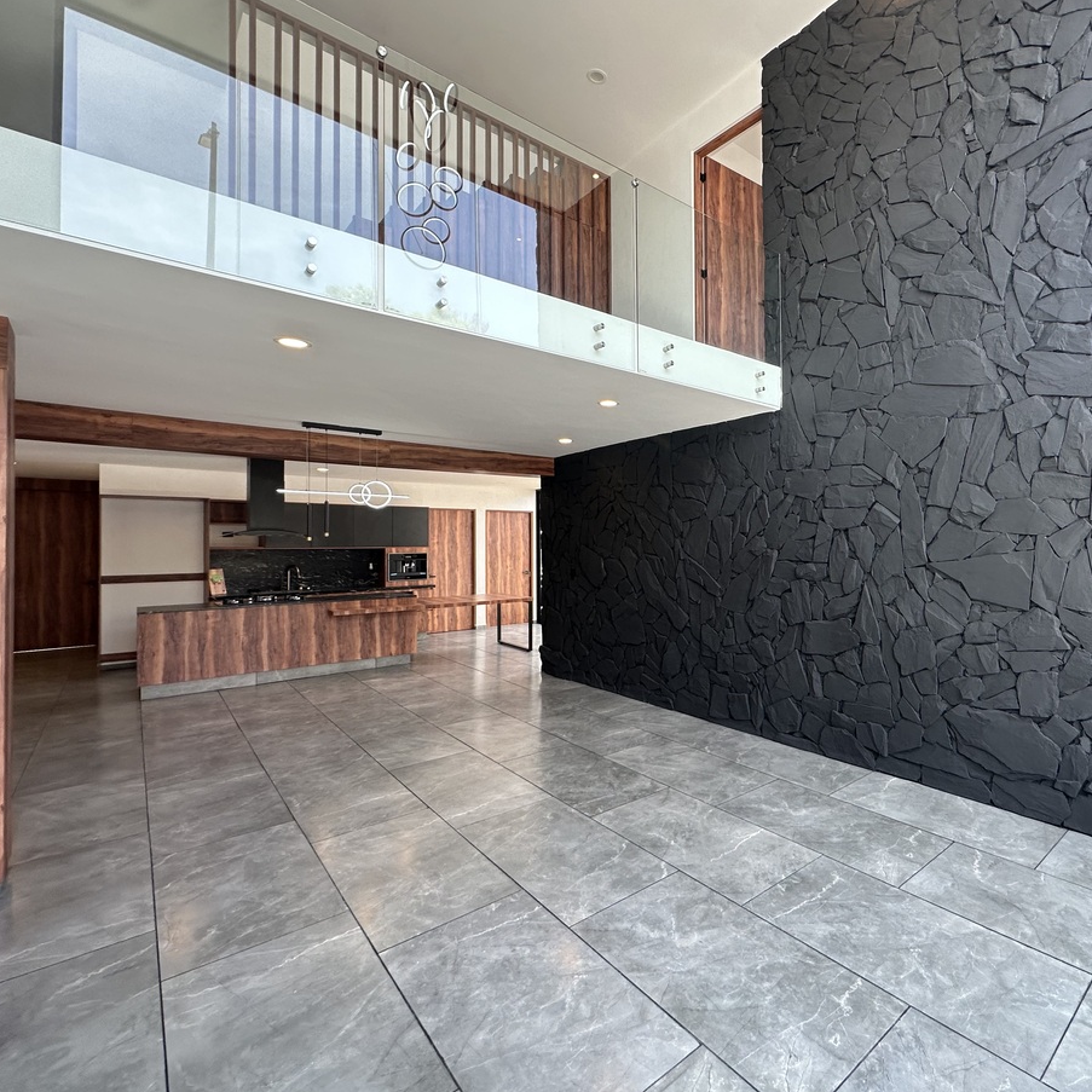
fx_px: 607
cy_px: 536
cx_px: 722
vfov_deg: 84.0
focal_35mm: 17
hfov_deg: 81.3
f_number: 2.2
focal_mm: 2.22
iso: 100
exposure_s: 1/99
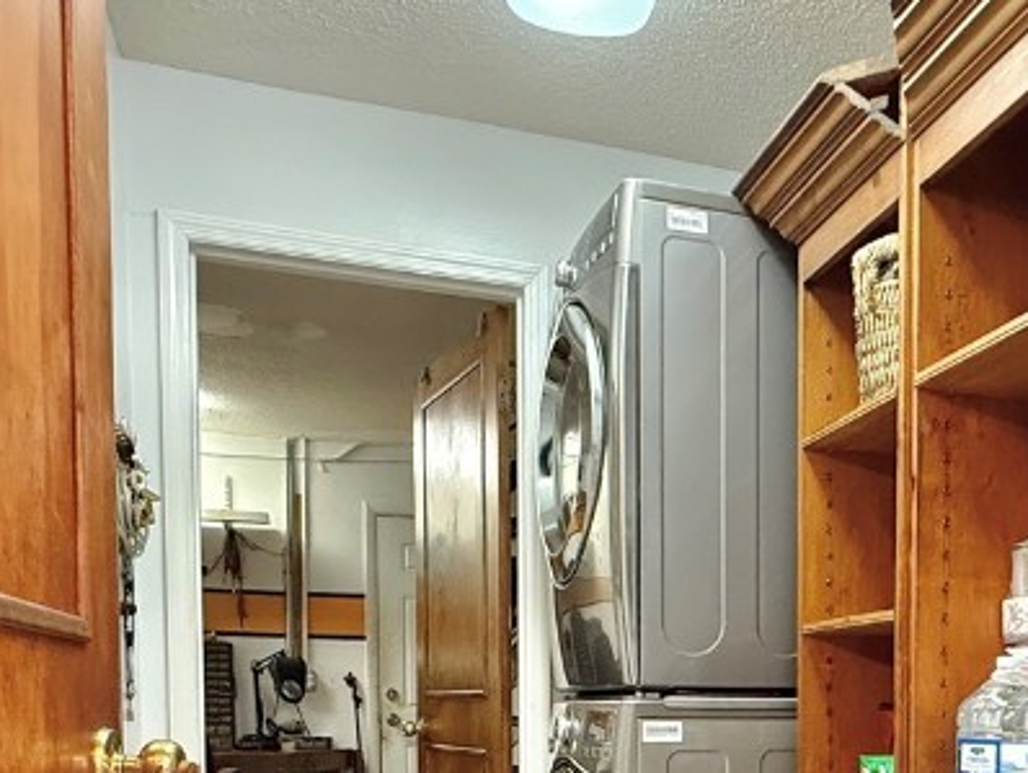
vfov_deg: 36.1
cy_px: 760
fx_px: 1070
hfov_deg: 50.2
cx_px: 708
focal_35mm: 36
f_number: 2.2
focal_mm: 2.22
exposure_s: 1/40
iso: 1000
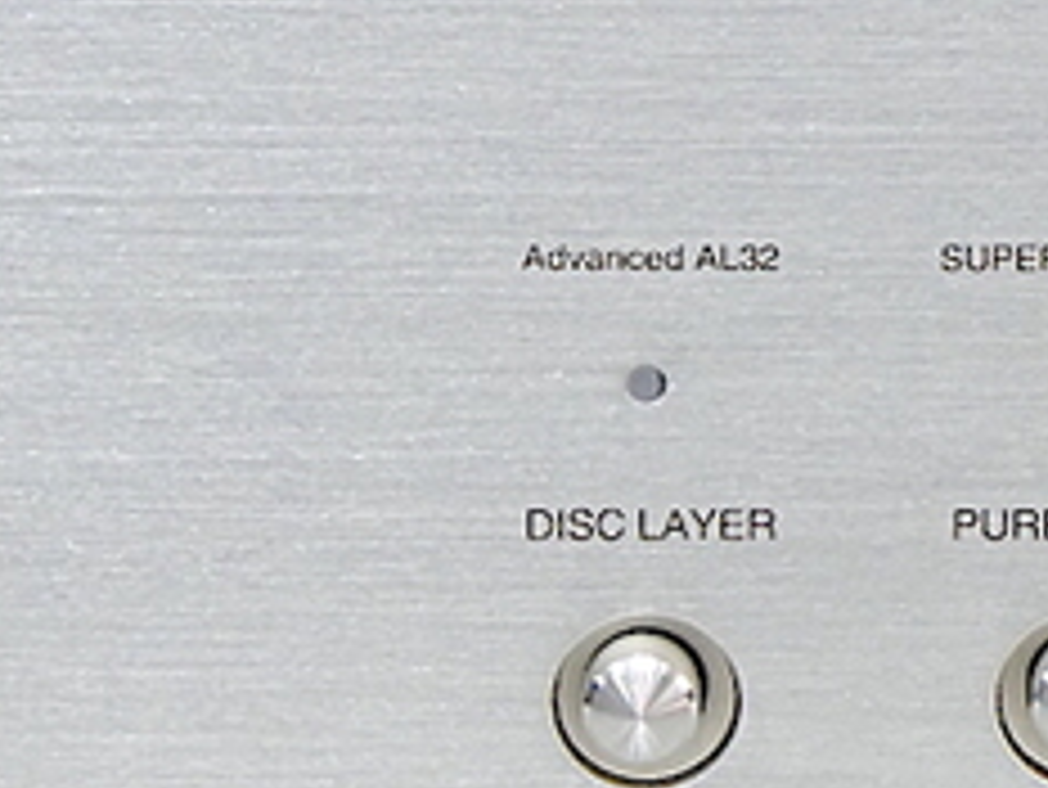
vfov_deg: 2.0
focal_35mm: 762
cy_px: 122
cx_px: 913
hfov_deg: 2.6
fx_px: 23081
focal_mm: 33.2
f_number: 5.6
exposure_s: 1/6
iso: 200
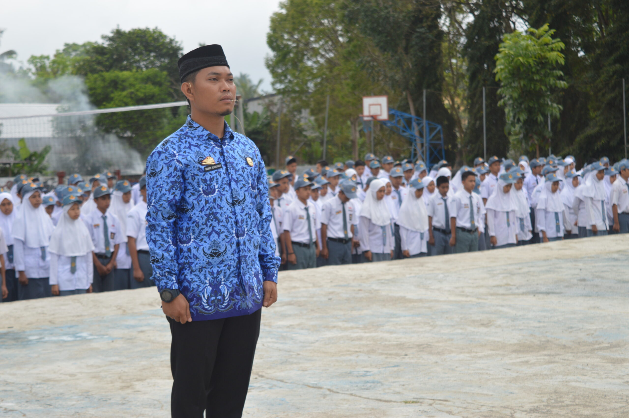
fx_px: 1440
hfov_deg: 24.6
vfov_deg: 16.5
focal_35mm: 82
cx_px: 314
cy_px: 209
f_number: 5.6
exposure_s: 1/125
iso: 160
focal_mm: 55
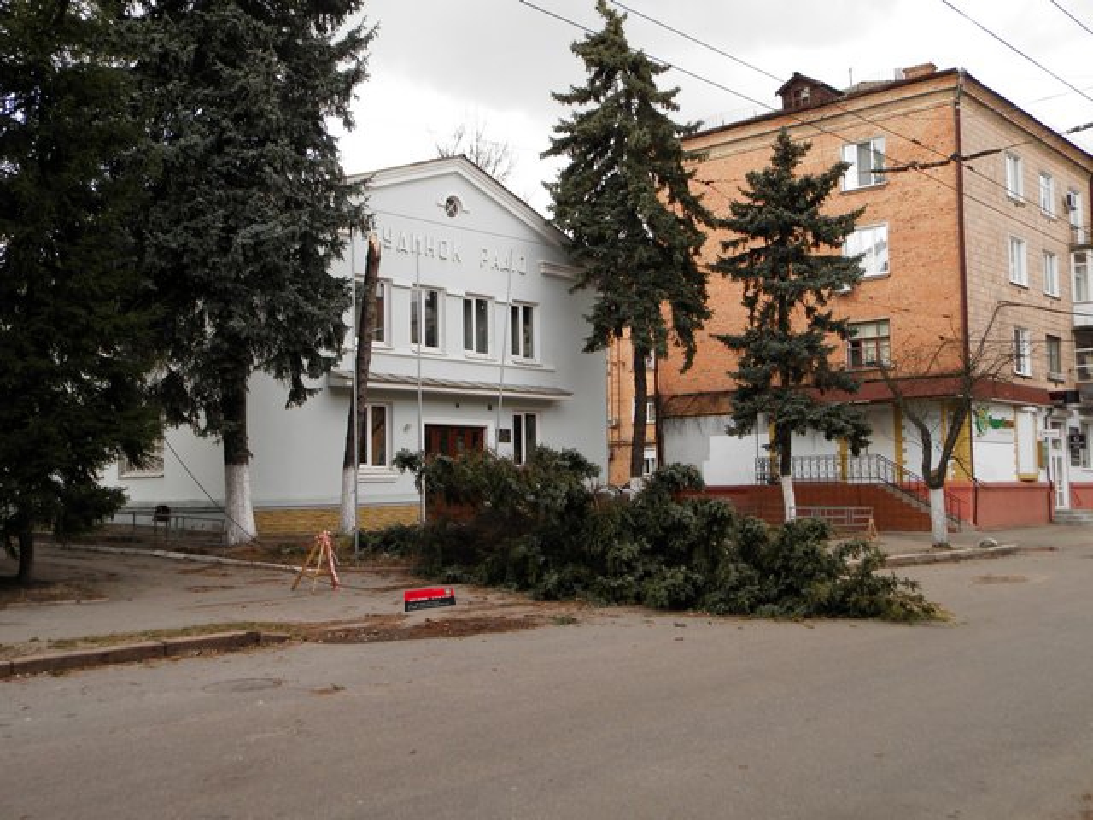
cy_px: 410
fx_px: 1074
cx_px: 546
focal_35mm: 34
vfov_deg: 41.8
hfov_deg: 54.0
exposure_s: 1/250
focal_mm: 6.1
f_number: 3.3
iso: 80
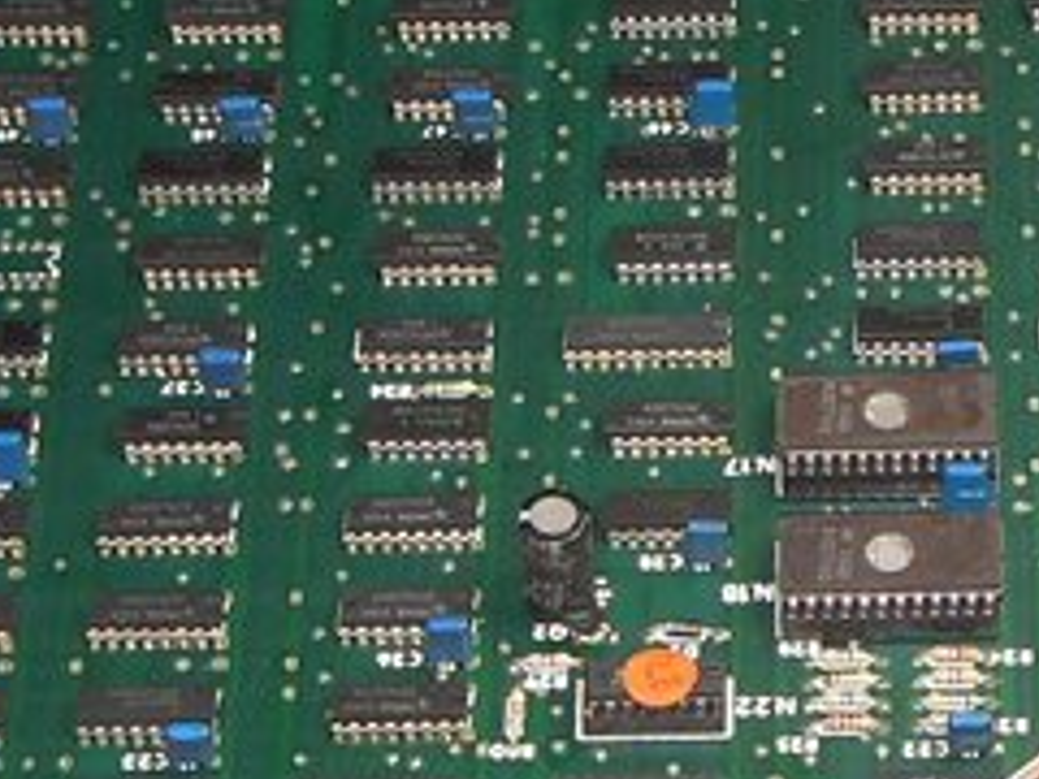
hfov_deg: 13.8
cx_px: 978
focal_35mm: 141
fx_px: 4232
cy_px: 333
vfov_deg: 10.5
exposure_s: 1/30
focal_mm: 6
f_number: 3.5
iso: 200
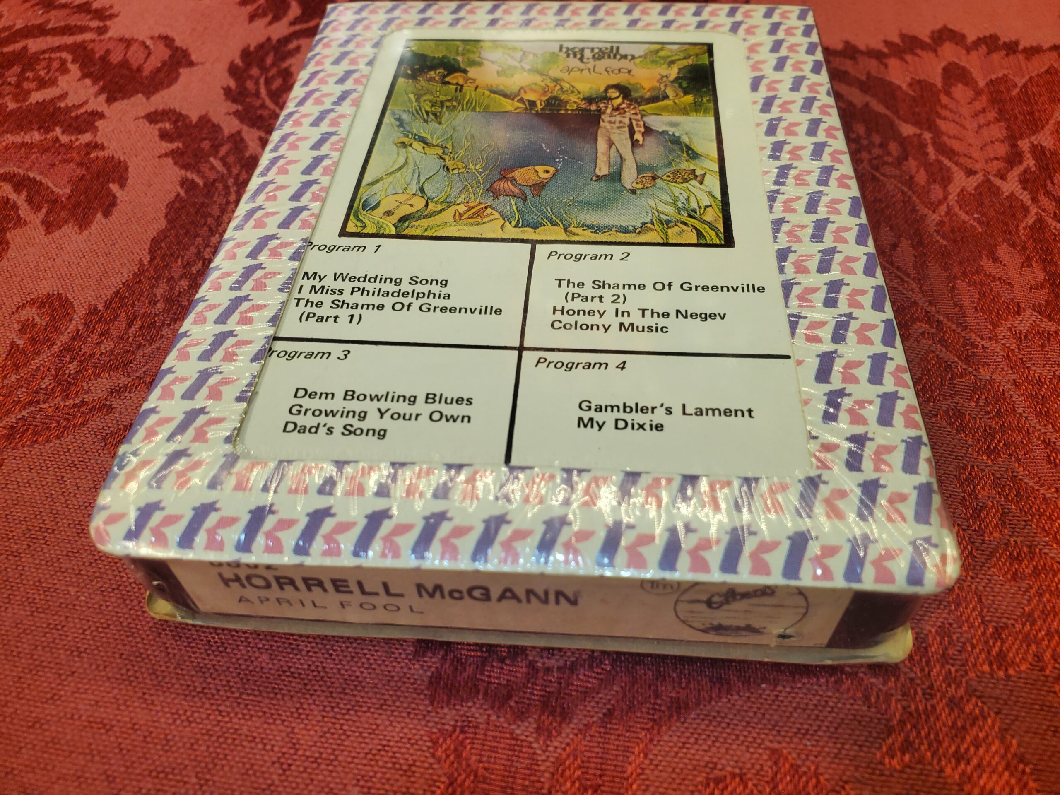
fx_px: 796
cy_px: 398
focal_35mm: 26
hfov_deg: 67.3
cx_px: 530
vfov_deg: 53.1
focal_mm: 4.3
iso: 160
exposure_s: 1/120
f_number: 2.4
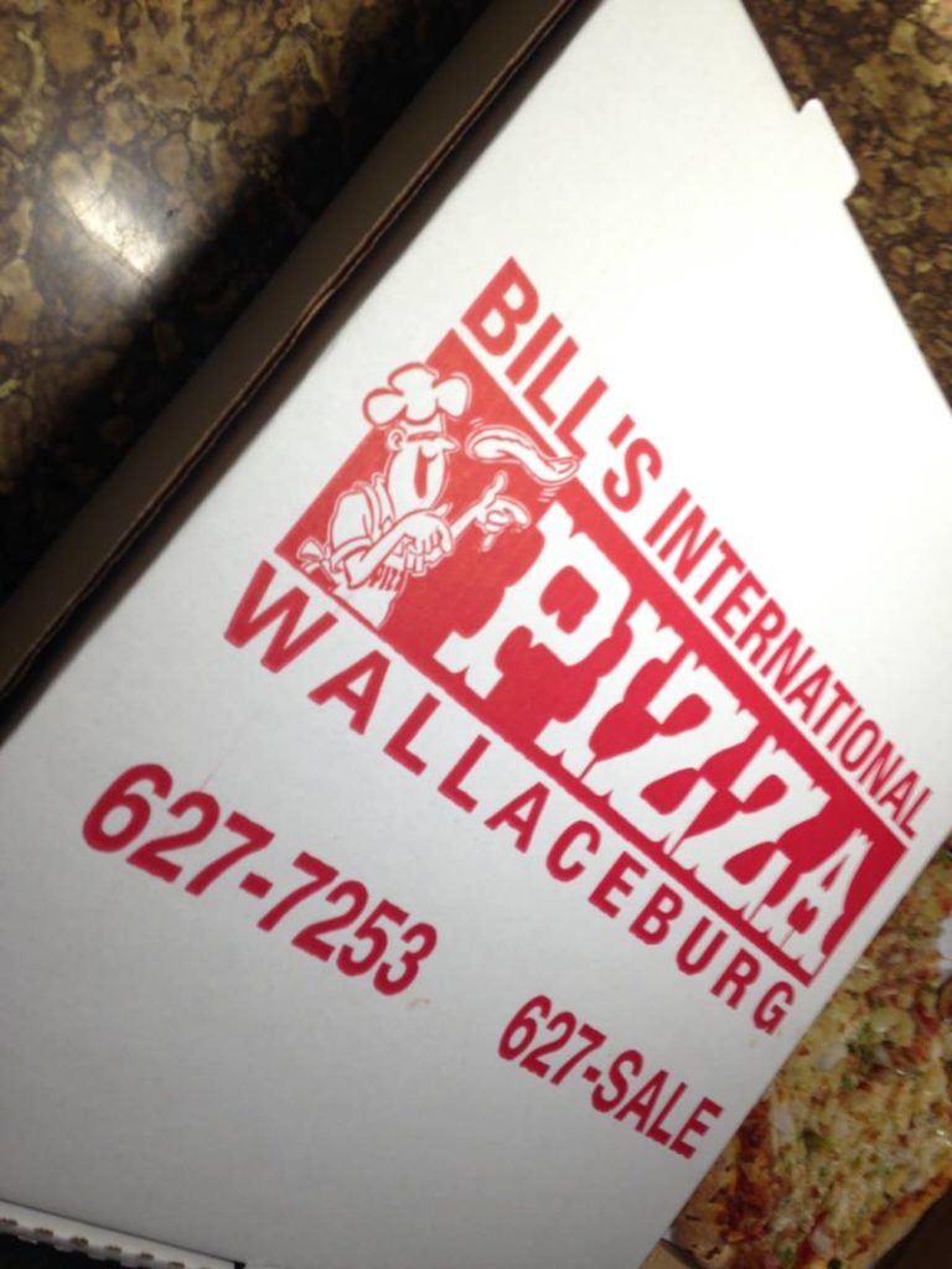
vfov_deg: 55.4
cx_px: 476
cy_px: 634
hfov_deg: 42.9
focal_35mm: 33
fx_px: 1210
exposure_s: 1/20
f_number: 2.4
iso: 50
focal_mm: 4.12
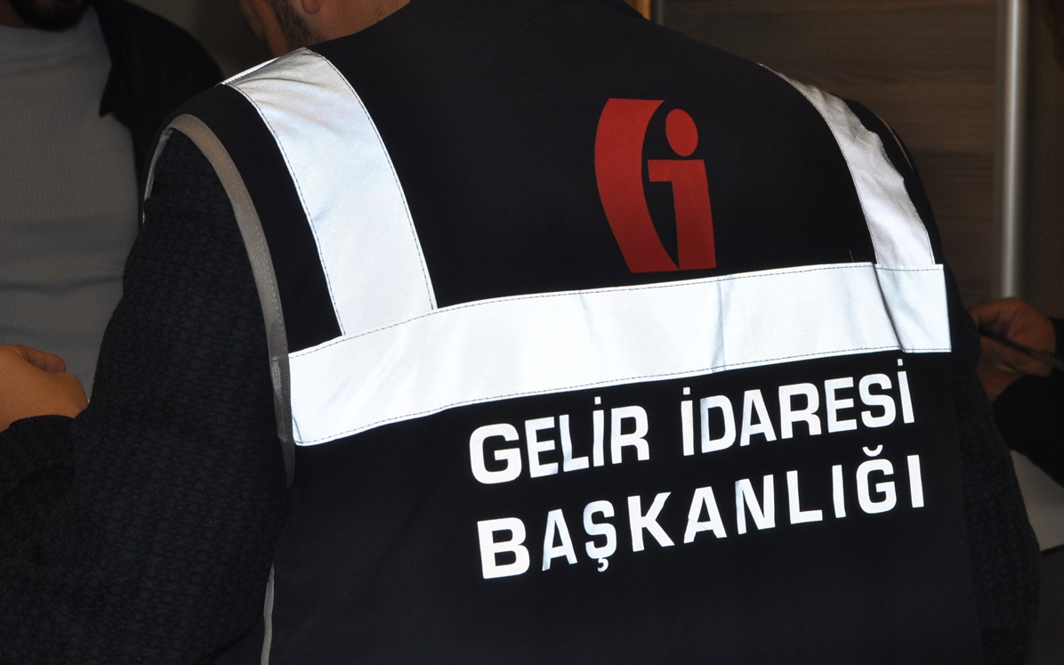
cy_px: 385
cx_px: 482
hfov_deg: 26.3
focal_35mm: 79
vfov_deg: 16.6
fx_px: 2278
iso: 400
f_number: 5.3
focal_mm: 45
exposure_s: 1/60
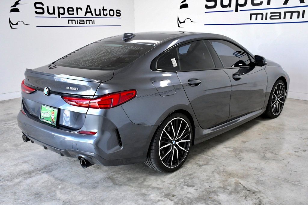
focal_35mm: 39
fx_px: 334
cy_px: 102
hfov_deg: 49.5
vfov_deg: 34.2
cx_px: 154
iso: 2500
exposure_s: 1/320
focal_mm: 26
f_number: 9
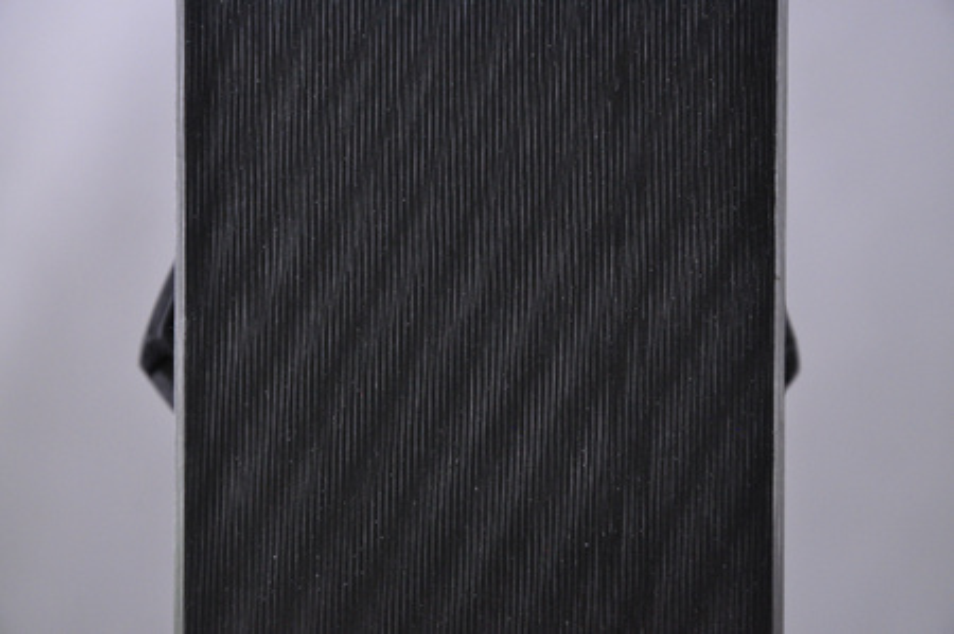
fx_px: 4169
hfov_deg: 13.1
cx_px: 477
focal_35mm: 158
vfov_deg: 8.7
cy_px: 317
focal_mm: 105
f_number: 9.5
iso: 3200
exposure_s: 1/125
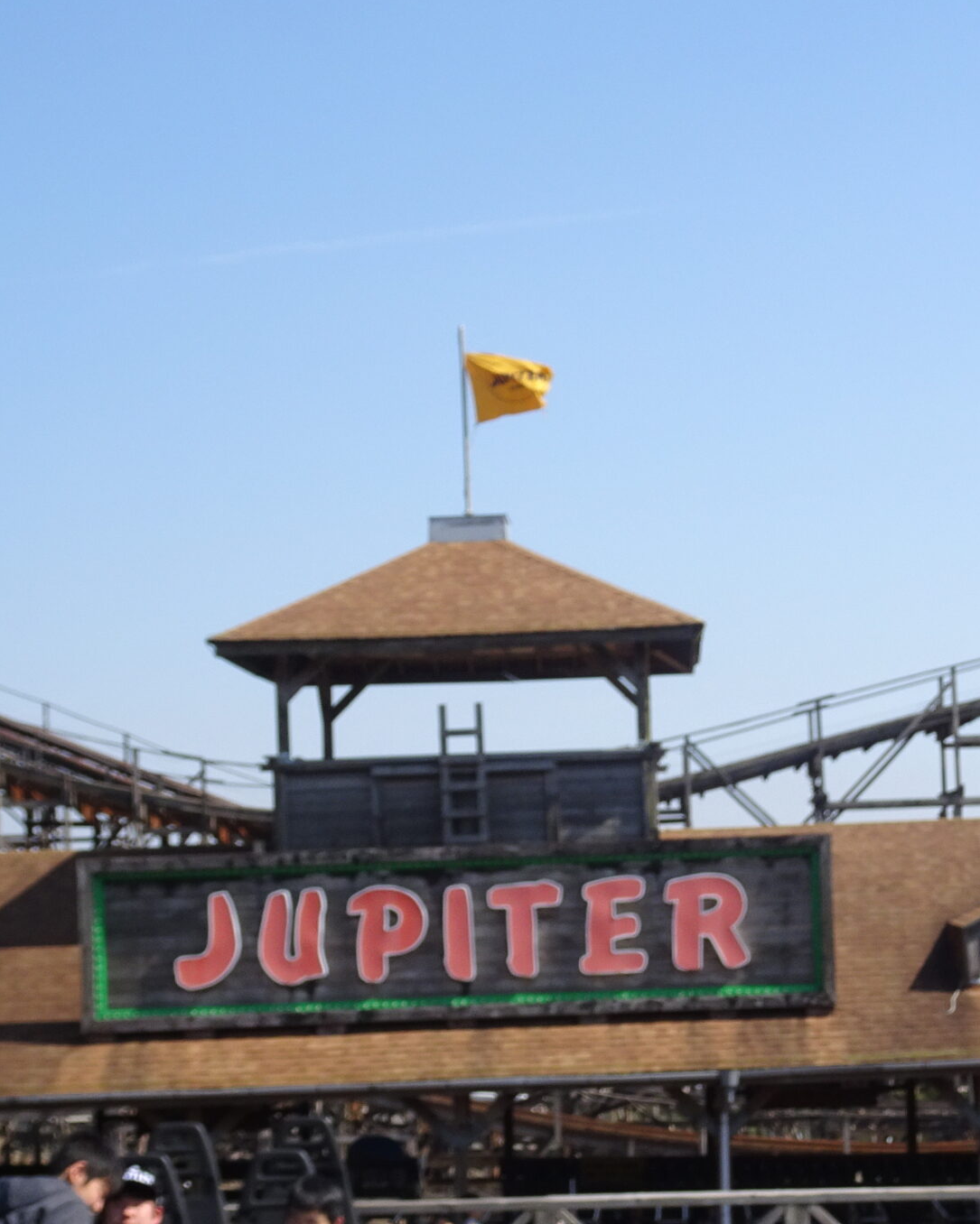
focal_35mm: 70
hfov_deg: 21.7
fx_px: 2538
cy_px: 791
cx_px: 736
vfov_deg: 27.0
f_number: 4
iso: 80
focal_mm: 6.56
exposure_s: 1/500
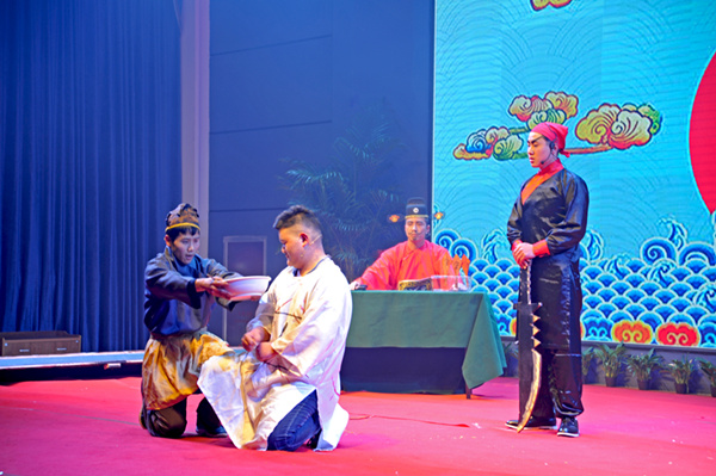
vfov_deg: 20.6
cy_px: 238
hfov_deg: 30.5
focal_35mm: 66
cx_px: 358
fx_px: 1312
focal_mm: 66
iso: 200
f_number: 4
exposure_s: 1/30
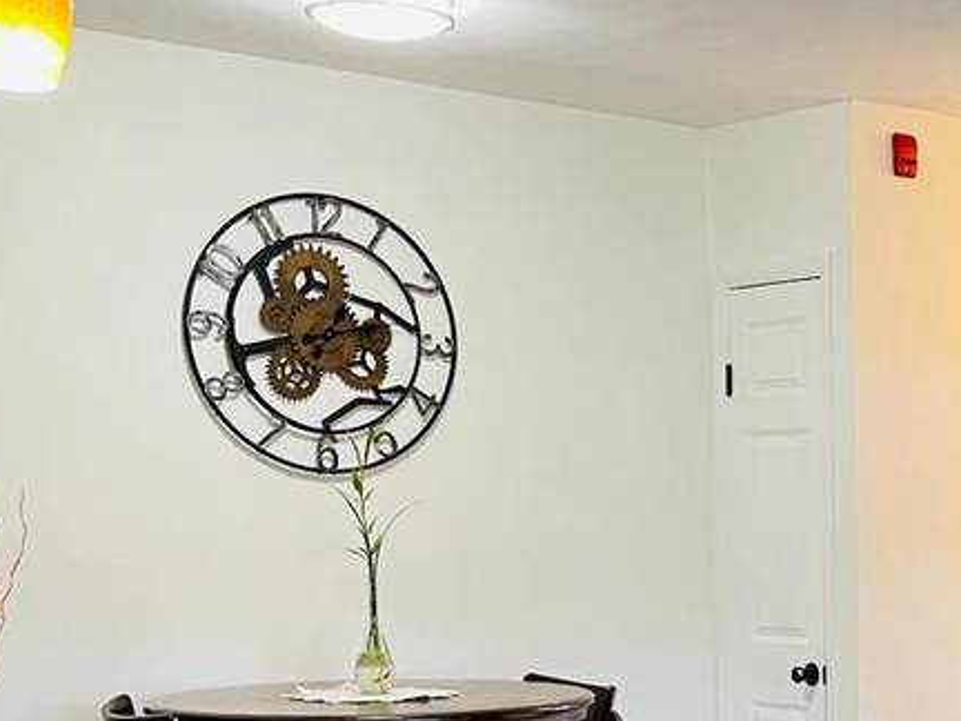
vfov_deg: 18.7
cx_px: 1108
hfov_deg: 23.5
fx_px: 2138
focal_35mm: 77
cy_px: 692
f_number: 1.6
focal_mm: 4.2
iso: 160
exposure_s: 1/60
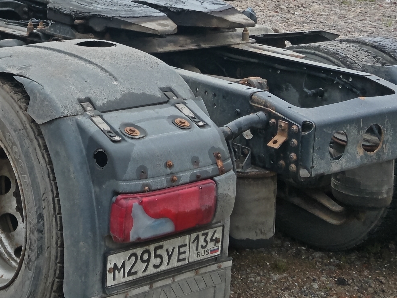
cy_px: -35
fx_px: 917
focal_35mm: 80
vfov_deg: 17.7
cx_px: 40
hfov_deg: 23.8
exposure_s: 1/238
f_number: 1.9
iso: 100
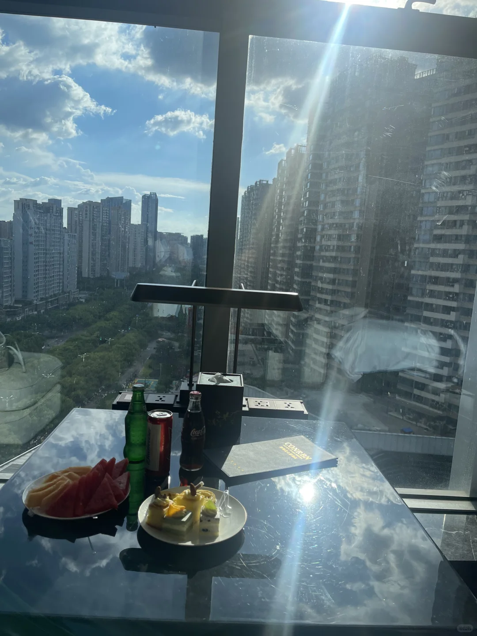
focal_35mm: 25
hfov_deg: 54.9
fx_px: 459
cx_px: 238
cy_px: 318
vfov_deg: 69.4
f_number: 1.6
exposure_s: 1/4717
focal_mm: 5.1
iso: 50
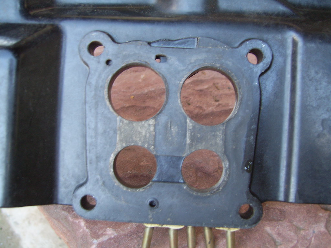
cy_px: 124
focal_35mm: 38
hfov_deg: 49.0
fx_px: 363
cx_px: 166
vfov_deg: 37.7
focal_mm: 7.8
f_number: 2.8
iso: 100
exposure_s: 1/30
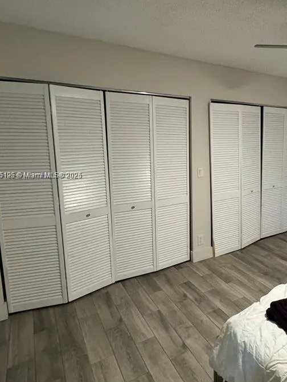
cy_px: 176
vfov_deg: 69.3
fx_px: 276
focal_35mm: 25
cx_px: 233
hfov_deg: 51.2
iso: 500
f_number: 2.2
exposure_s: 1/60
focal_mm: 2.22
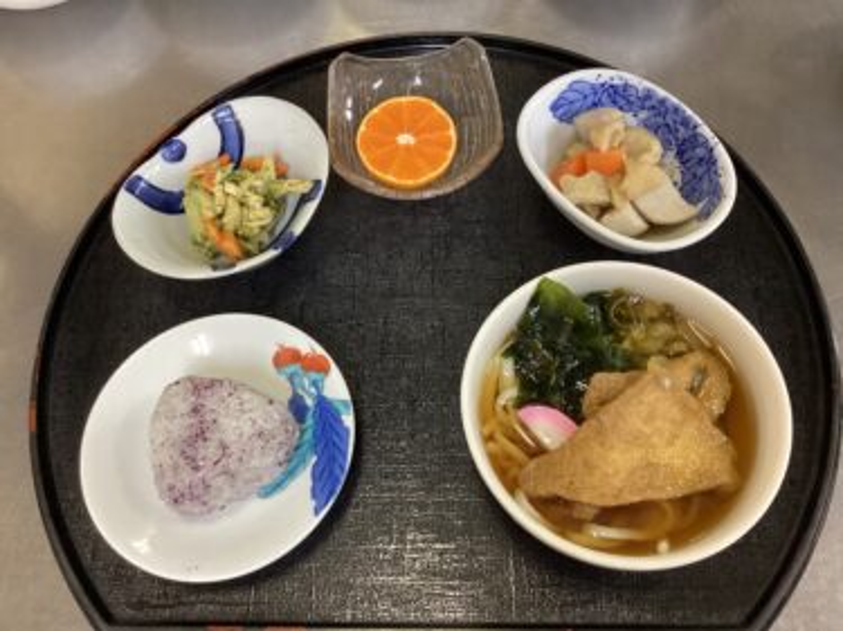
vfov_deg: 45.4
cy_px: 316
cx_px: 422
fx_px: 755
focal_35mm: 31
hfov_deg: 58.4
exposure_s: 1/60
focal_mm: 3.3
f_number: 2.4
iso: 320
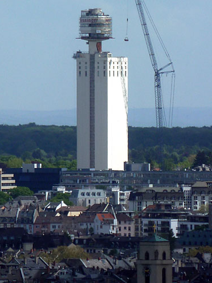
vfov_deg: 4.1
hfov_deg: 3.1
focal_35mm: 483
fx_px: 3944
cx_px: 100
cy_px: 121
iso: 80
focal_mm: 49.2
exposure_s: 1/320
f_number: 4.9
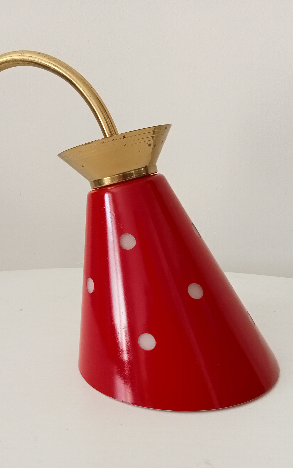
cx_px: 110
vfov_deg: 49.3
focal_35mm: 40
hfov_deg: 31.8
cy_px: 233
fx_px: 511
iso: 124
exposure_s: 1/33.3
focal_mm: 3.46
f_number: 2.2
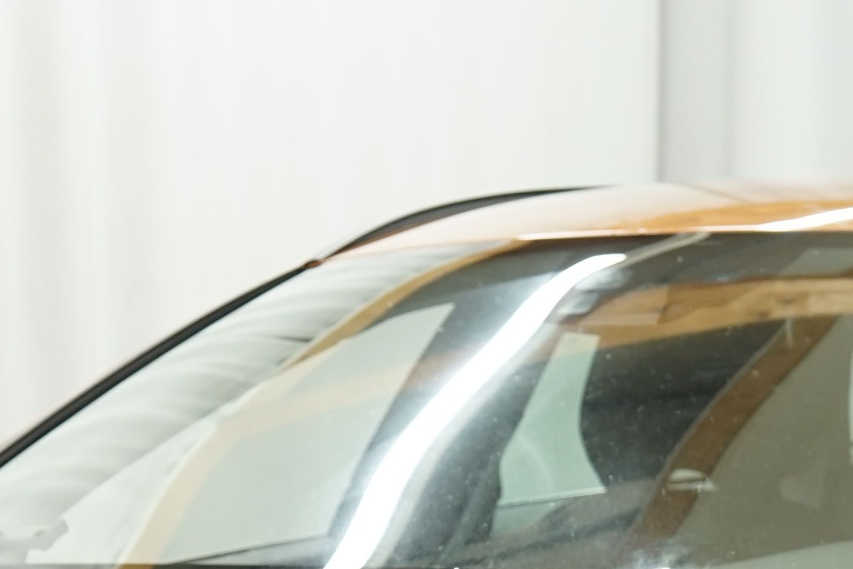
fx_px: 5639
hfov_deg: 8.6
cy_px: 814
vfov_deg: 5.7
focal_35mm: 238
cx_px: 552
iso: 500
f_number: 4
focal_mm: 58
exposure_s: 1/30
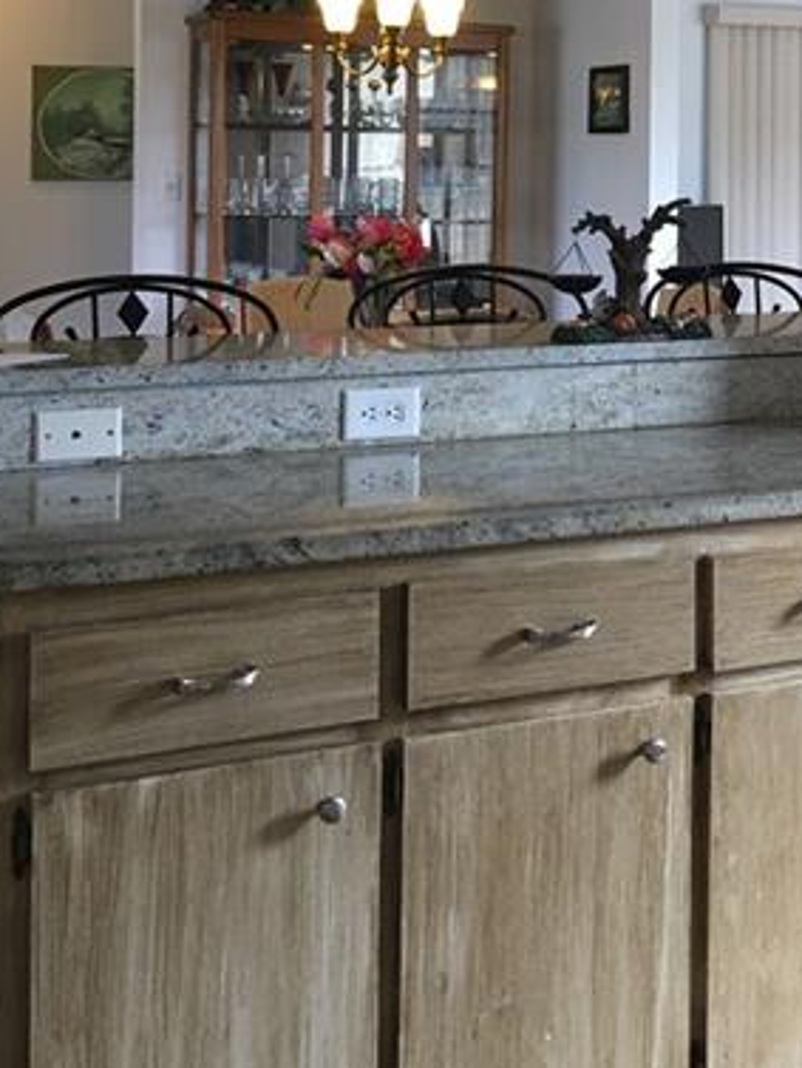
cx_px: 660
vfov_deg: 31.6
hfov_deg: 24.4
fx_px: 1822
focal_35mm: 59
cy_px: 178
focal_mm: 4.15
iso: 32
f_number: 2.2
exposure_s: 1/15
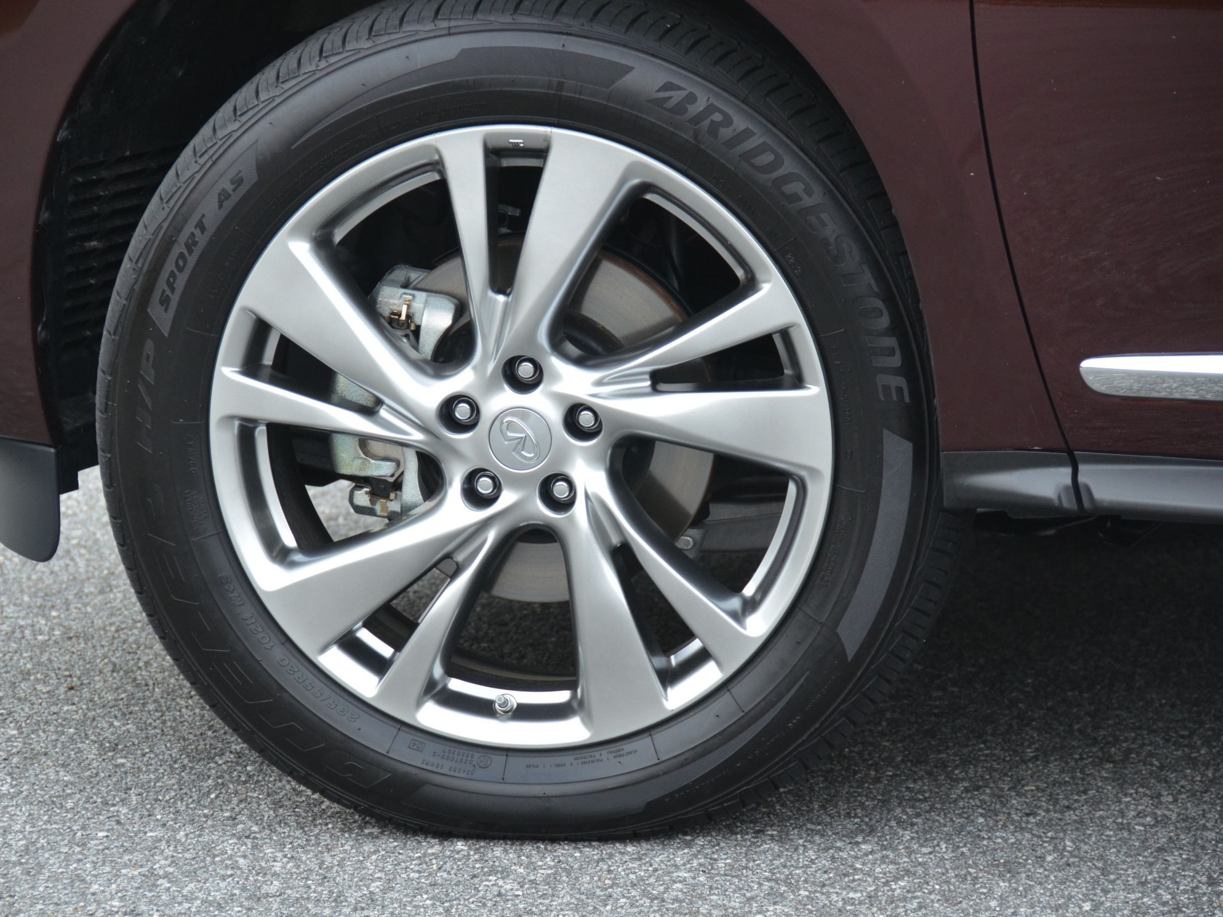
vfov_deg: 8.1
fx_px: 6466
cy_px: 458
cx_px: 542
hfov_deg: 10.8
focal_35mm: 183
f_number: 5.3
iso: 1000
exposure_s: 1/500
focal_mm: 112
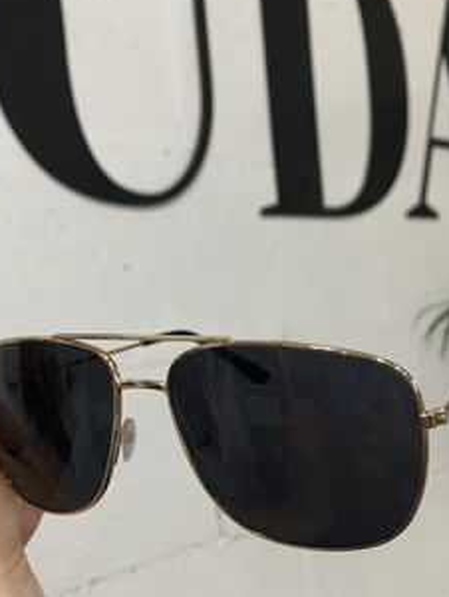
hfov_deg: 31.5
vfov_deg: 40.6
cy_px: 404
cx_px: 250
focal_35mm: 46
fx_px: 795
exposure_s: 1/50
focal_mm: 4.25
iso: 80
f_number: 1.8
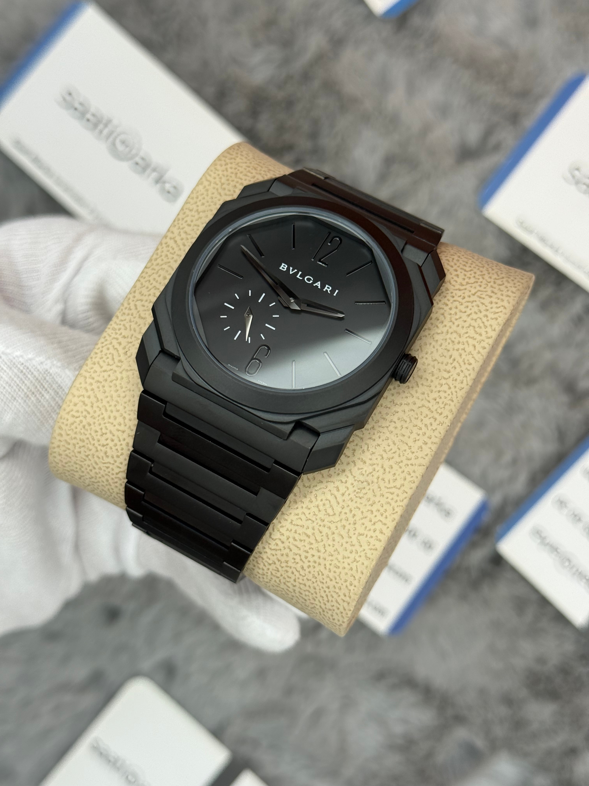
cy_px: 393
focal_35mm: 48
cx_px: 294
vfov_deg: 39.7
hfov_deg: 30.3
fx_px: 1089
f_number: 1.78
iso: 100
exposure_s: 1/819
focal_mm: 6.76
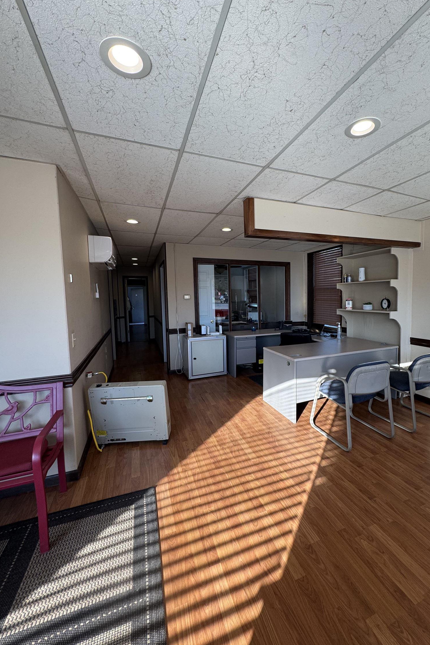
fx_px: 269
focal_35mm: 15
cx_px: 247
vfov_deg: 100.4
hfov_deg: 76.8
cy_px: 315
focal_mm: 2.22
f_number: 2.2
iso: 80
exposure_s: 1/120
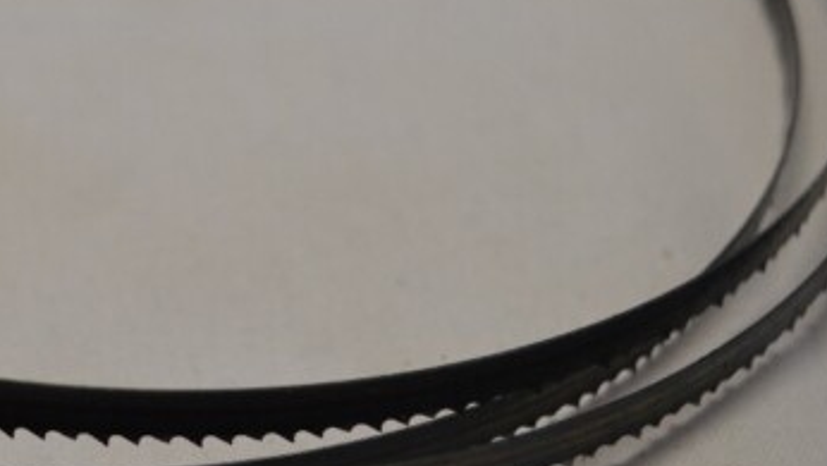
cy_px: 97
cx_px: 93
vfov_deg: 12.3
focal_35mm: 98
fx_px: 2150
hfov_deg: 21.3
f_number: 5
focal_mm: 30
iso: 400
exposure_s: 1/100
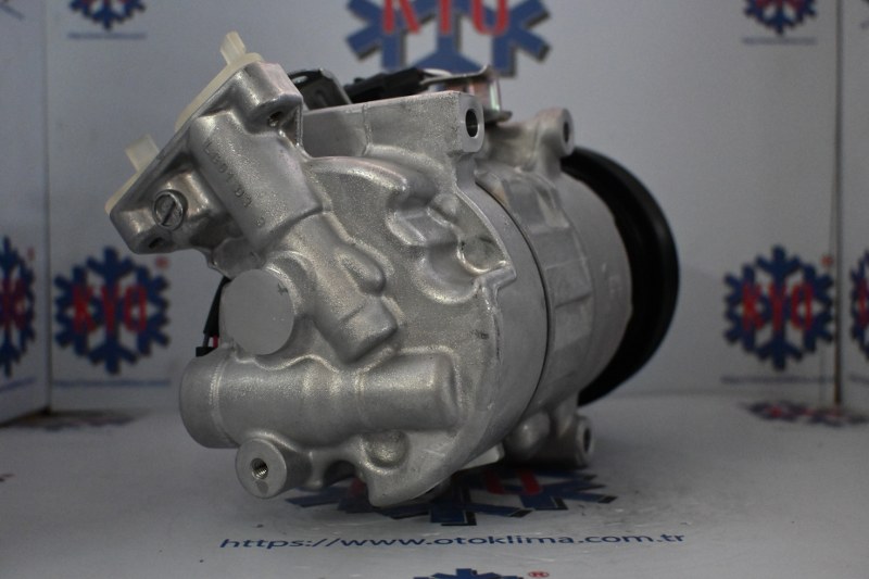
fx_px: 905
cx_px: 434
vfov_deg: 35.5
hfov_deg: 51.3
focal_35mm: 38
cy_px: 290
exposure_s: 1/60
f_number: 4.2
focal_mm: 25
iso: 4000
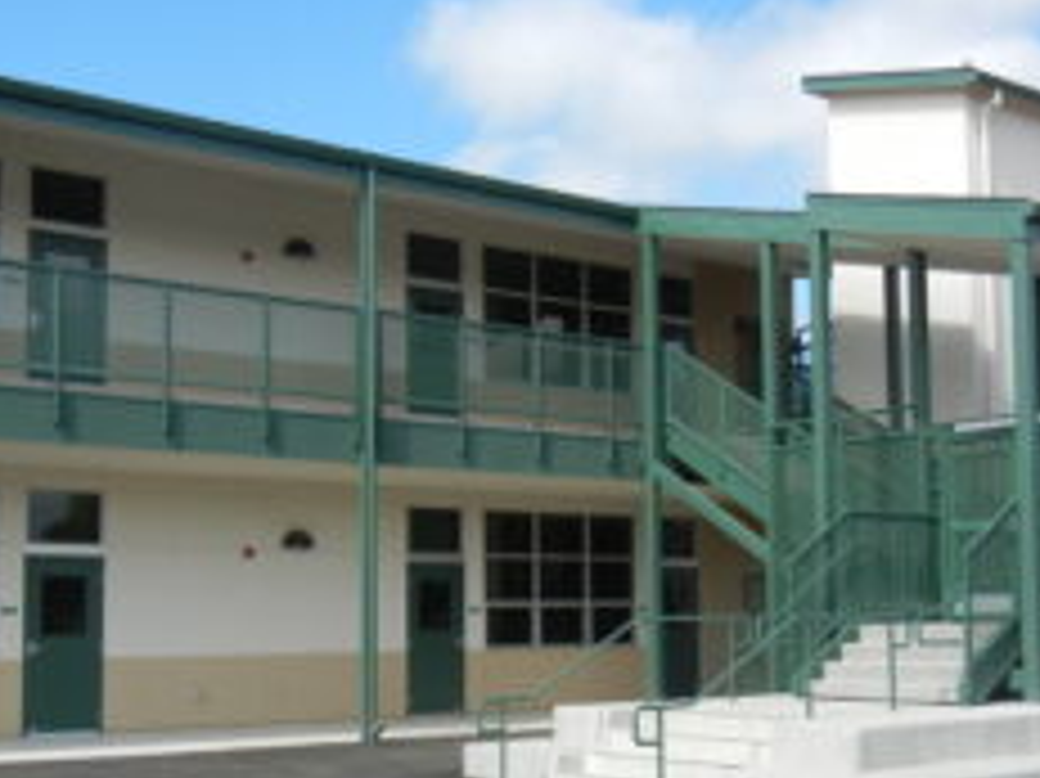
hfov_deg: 36.8
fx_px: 1561
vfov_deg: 27.8
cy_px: 522
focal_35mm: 52
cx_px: 450
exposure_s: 1/975
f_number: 3.5
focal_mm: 5.4
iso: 160
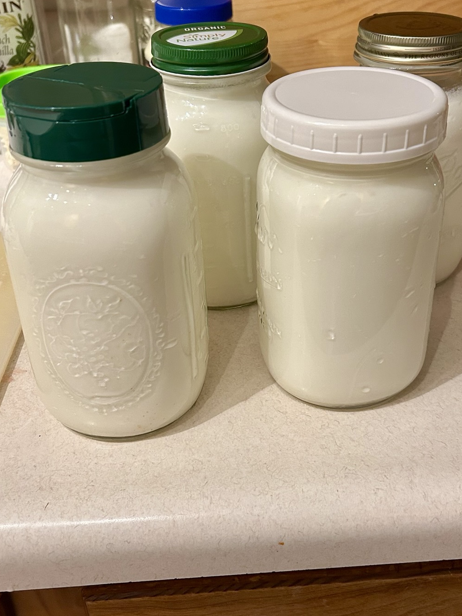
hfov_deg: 36.8
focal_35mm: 39
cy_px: 236
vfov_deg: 47.5
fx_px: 694
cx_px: 251
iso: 320
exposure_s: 1/60
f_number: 1.5
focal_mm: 5.7
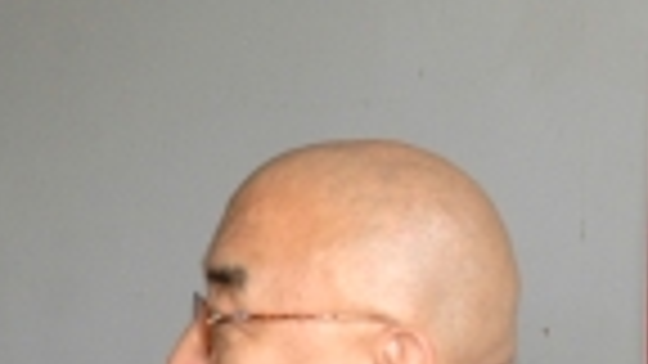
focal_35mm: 167
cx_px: -86
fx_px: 2869
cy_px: 528
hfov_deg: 12.6
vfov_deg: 7.2
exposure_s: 1/60
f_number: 5.6
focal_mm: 24
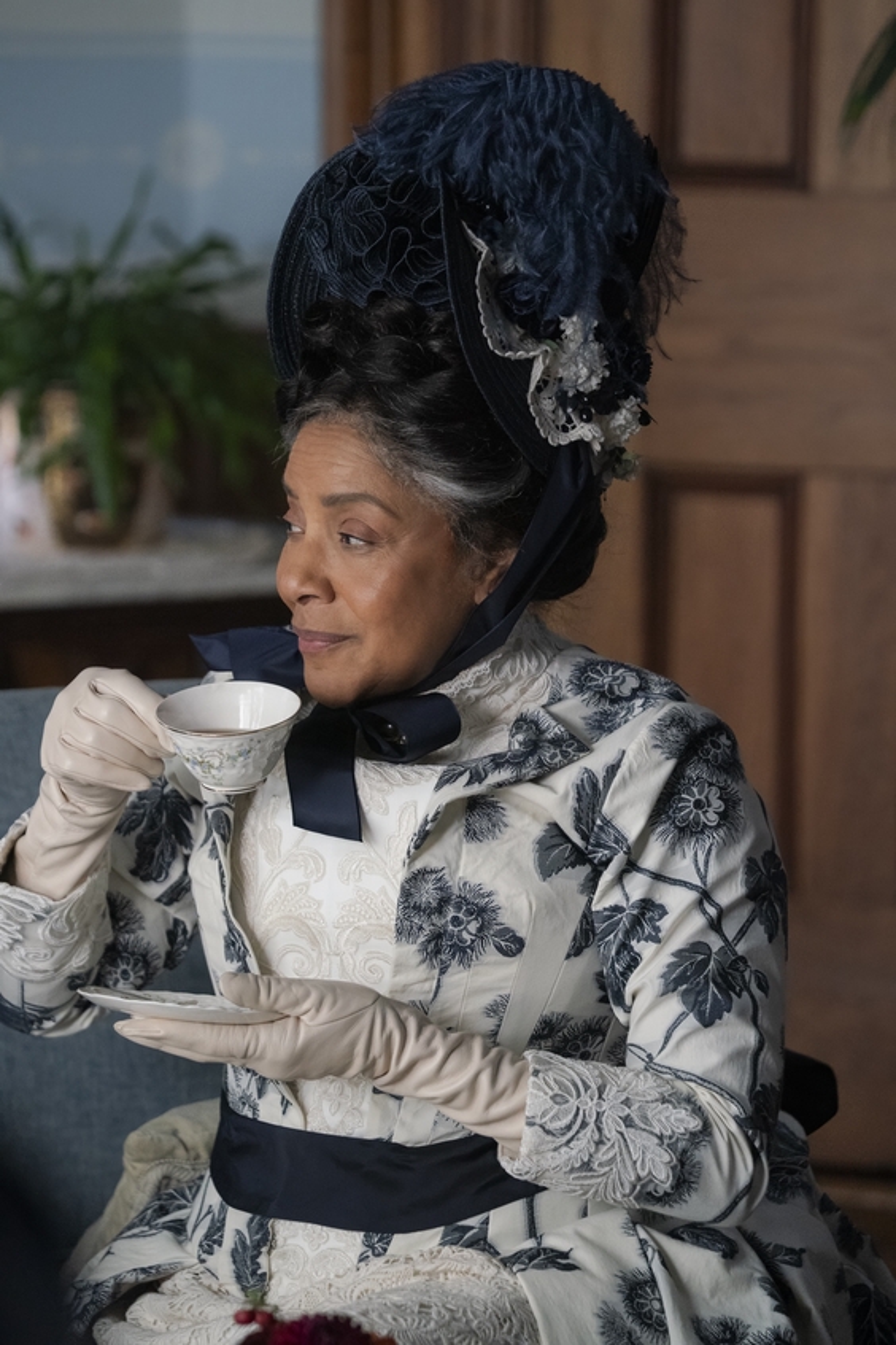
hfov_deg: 6.9
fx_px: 7391
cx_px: 448
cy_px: 672
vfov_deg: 10.4
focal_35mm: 198
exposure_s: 1/100
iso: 6400
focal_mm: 198
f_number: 5
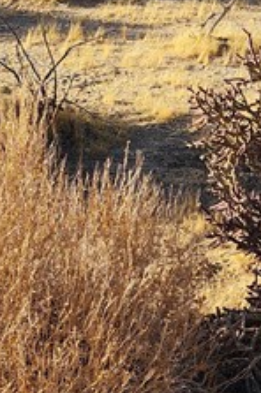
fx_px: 1200
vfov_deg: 17.9
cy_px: -46
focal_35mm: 110
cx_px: 249
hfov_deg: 12.3
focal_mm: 6.4
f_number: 1.8
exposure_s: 1/724
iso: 12
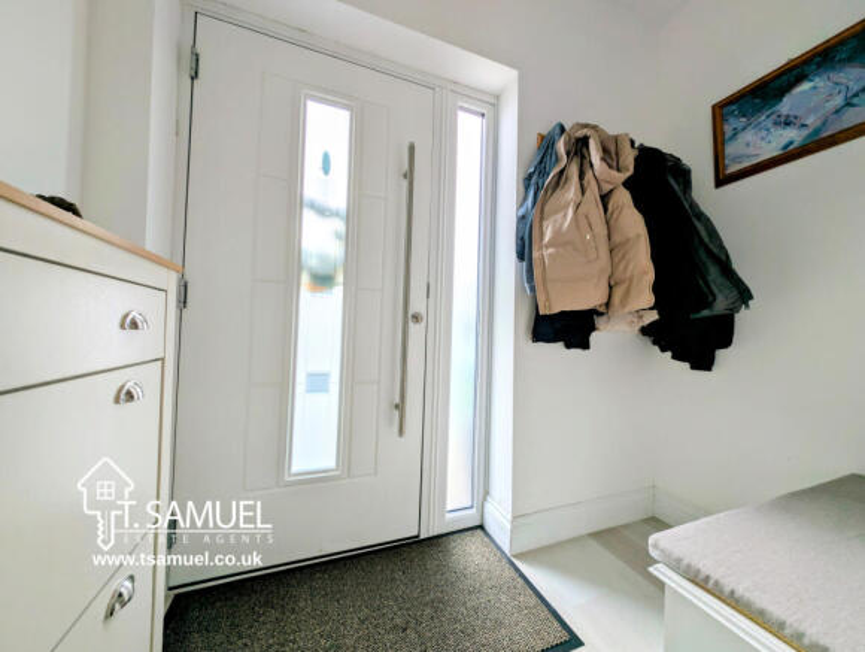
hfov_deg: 110.4
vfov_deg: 94.7
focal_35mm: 12
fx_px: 300
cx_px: 432
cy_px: 326
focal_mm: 2.23
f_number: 1.95
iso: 51
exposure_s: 1/242
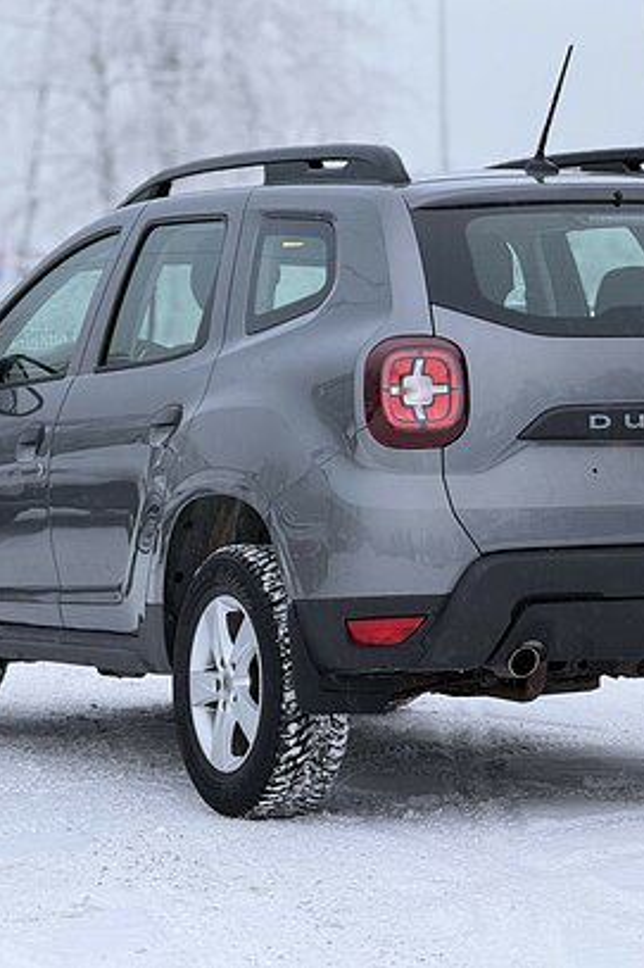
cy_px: 483
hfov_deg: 8.2
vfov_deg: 12.2
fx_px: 4511
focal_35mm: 168
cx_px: 361
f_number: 2.8
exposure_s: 1/99
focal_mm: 15.66
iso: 100
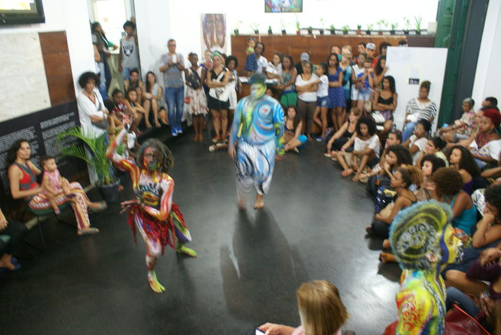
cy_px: 168
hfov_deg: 67.3
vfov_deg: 48.0
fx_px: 376
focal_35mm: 27
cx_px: 250
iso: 400
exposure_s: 1/2.5
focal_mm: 18
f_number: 3.5
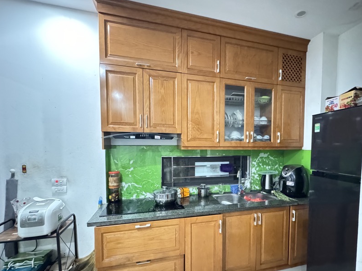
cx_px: 208
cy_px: 156
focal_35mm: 18
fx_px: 188
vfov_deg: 71.2
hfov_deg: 87.2
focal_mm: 2.22
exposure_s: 1/25
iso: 2000
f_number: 2.2
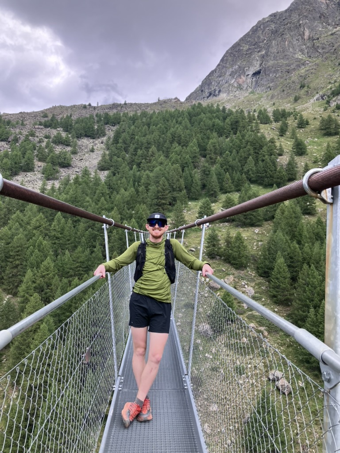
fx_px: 367
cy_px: 226
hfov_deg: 49.7
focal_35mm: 28
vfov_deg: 63.4
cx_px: 170
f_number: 1.8
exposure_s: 1/412
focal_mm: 3.99
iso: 32
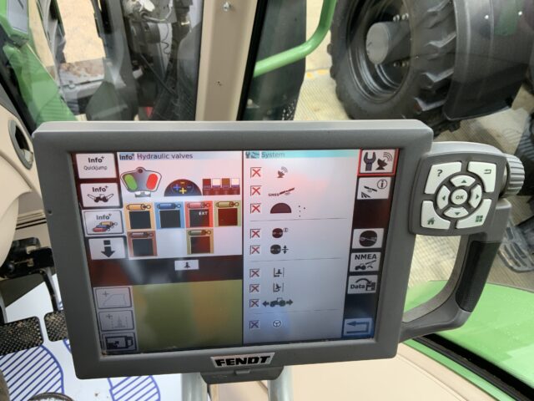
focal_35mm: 29
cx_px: 267
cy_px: 200
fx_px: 447
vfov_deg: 48.2
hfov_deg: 61.7
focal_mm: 3
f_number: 1.8
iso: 50
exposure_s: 1/75
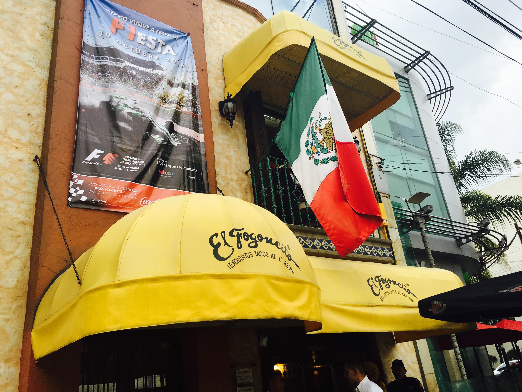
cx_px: 261
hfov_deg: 61.7
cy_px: 196
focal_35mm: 29
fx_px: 437
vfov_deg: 48.2
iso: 25
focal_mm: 4.15
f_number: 2.2
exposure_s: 1/523
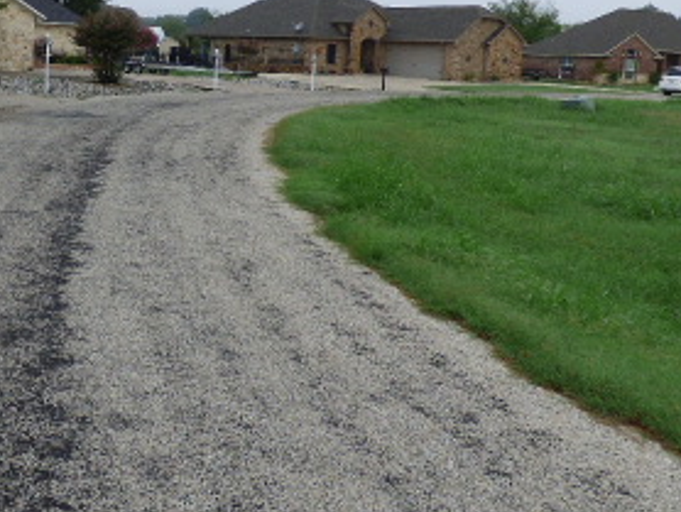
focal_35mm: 46
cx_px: 132
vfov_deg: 31.3
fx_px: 906
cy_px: 162
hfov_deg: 39.5
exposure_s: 1/800
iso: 100
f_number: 2.8
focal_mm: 3.58
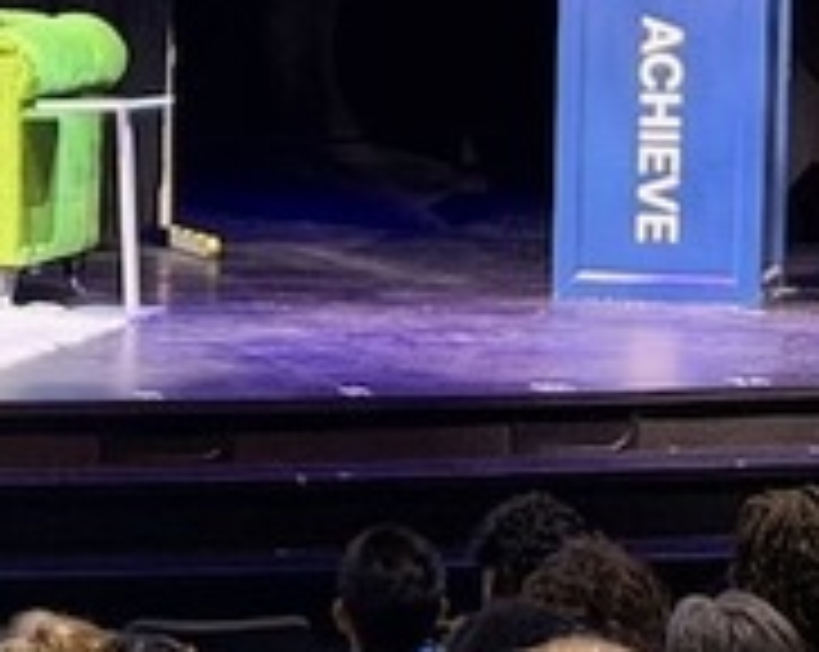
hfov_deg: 7.2
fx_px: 6389
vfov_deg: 5.8
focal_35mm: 264
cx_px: -594
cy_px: 99
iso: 250
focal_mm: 6.76
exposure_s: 1/40
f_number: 1.78
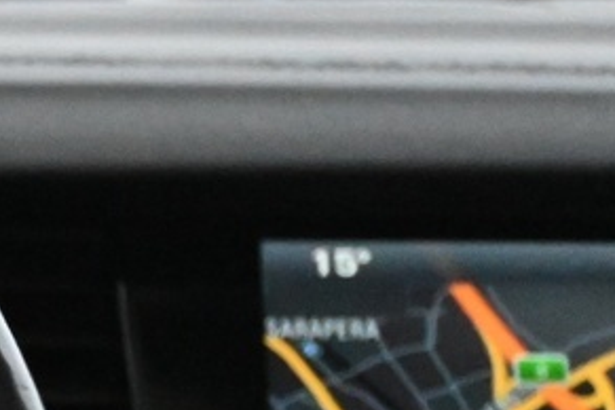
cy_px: 784
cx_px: -995
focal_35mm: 192
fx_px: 3276
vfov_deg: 6.9
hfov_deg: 9.3
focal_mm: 23
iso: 5600
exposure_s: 1/40
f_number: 4.2
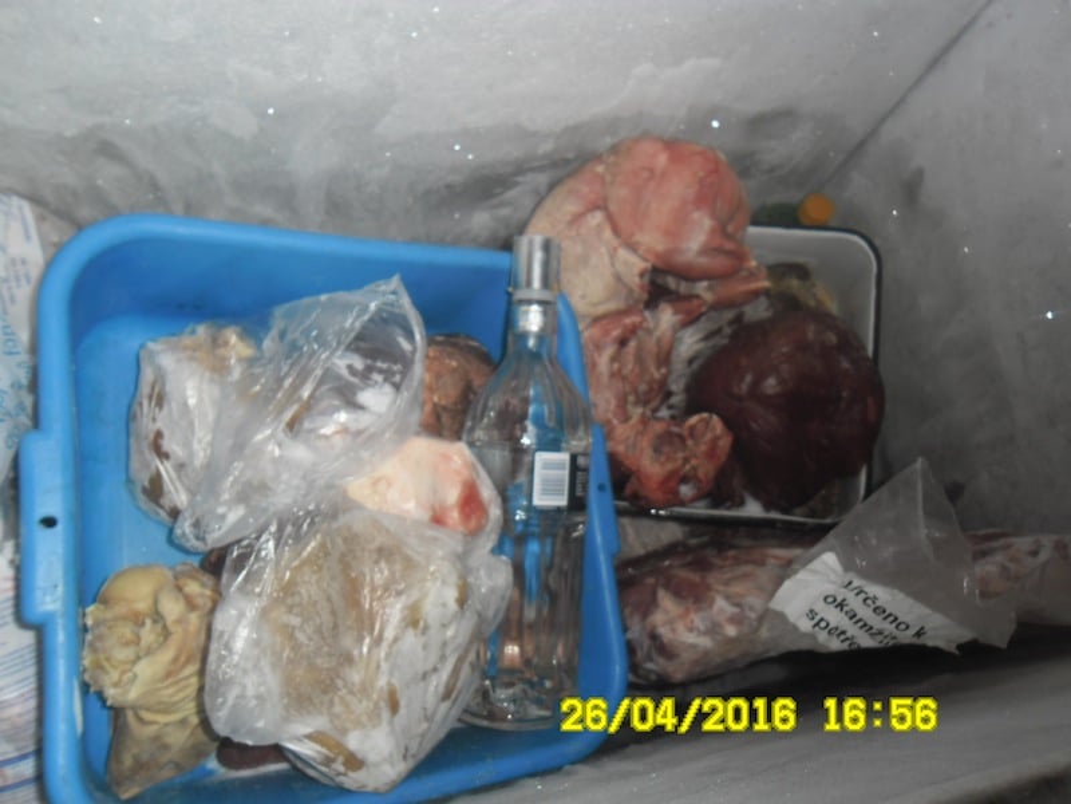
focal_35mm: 27
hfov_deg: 65.3
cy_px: 402
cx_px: 536
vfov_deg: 51.4
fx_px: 835
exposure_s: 1/45
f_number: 3.5
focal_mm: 4.9
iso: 80
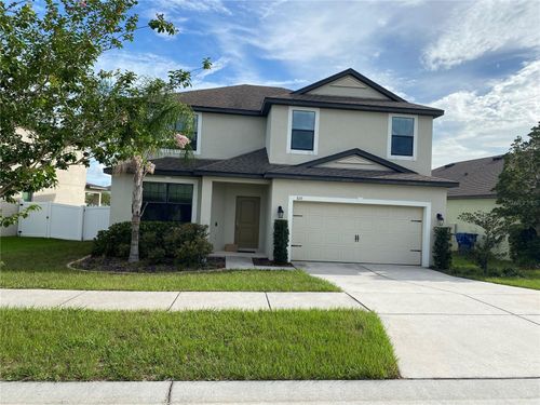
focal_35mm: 26
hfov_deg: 67.3
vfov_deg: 53.1
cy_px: 202
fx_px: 406
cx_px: 270
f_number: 1.8
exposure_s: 1/2463
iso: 32
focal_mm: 4.25
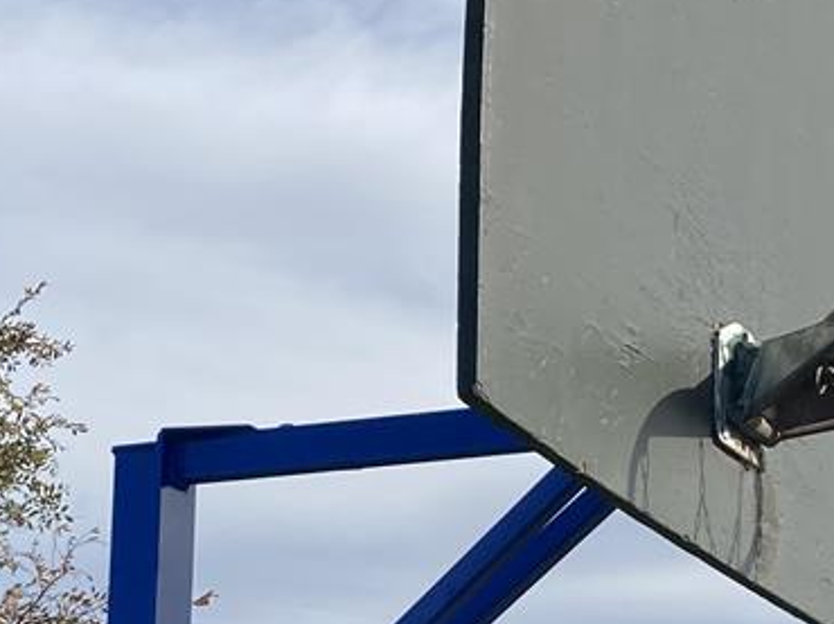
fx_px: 2624
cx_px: 708
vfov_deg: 13.5
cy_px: 552
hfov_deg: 17.8
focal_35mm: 109
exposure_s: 1/2288
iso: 20
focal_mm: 3.99
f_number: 1.8
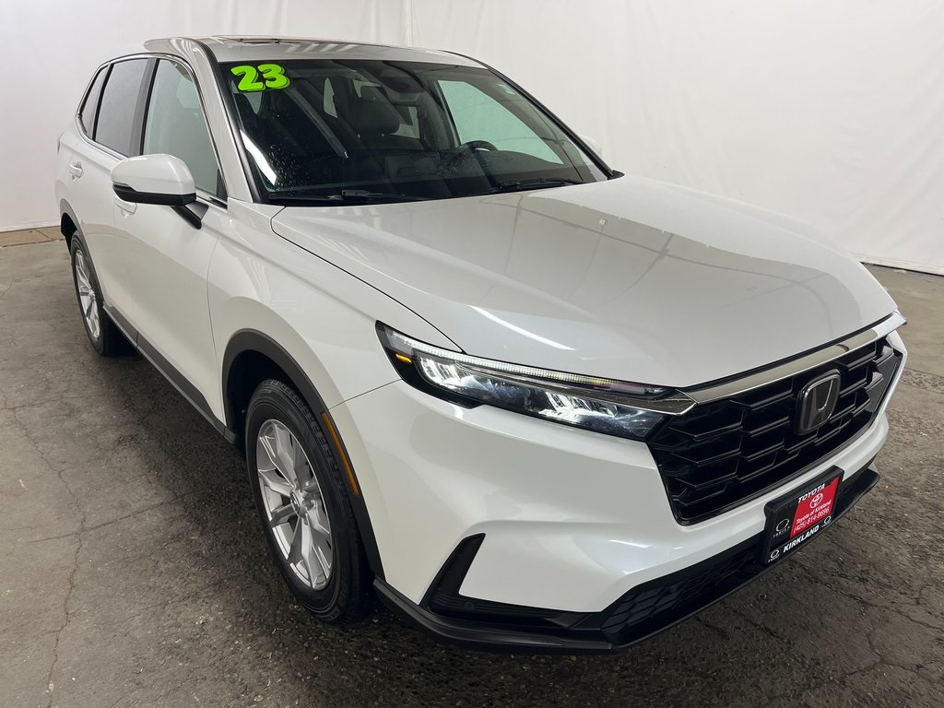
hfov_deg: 67.3
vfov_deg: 53.1
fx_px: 709
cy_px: 354
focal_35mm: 26
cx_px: 472
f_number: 1.6
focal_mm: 5.1
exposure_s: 1/121
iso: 64
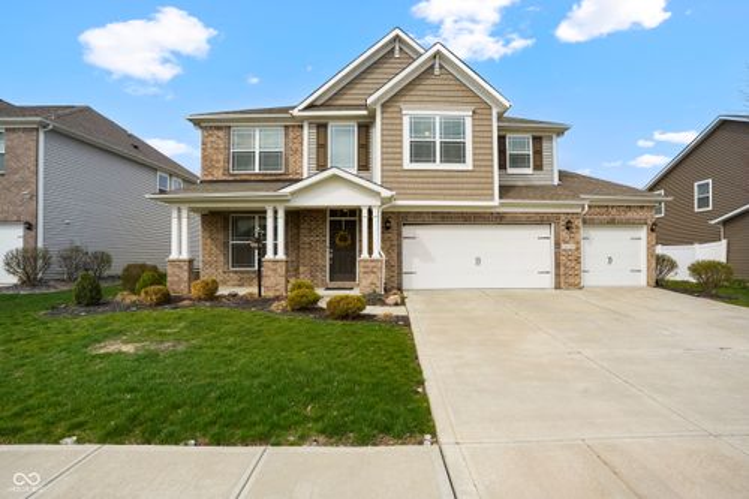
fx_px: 333
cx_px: 374
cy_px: 250
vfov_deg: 73.7
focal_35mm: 16
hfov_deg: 96.8
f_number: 9
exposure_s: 1/1600
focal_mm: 16
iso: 800
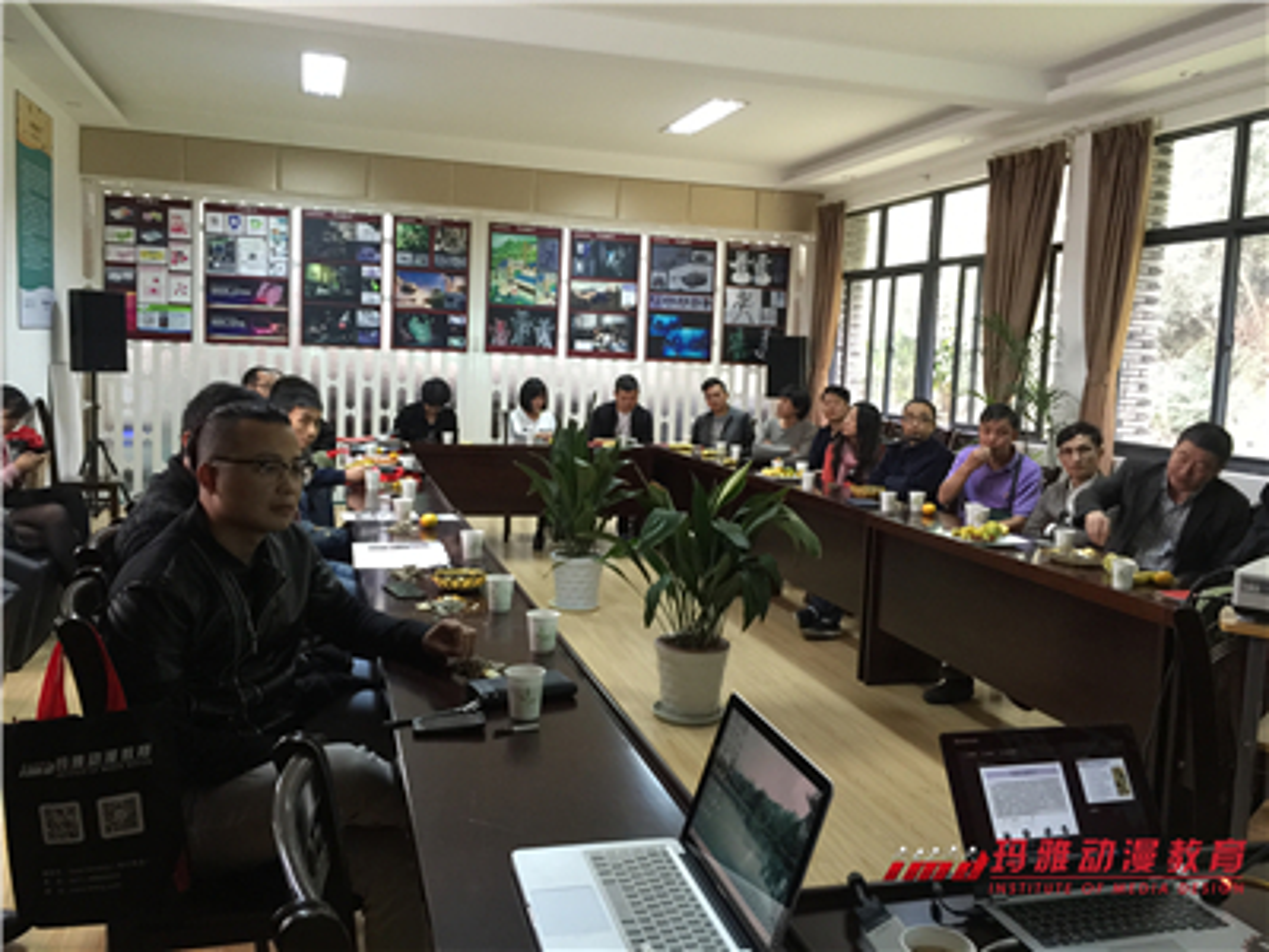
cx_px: 634
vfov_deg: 48.2
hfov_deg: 61.7
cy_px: 476
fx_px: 1063
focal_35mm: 29
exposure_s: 1/15
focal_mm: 4.15
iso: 125
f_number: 2.2
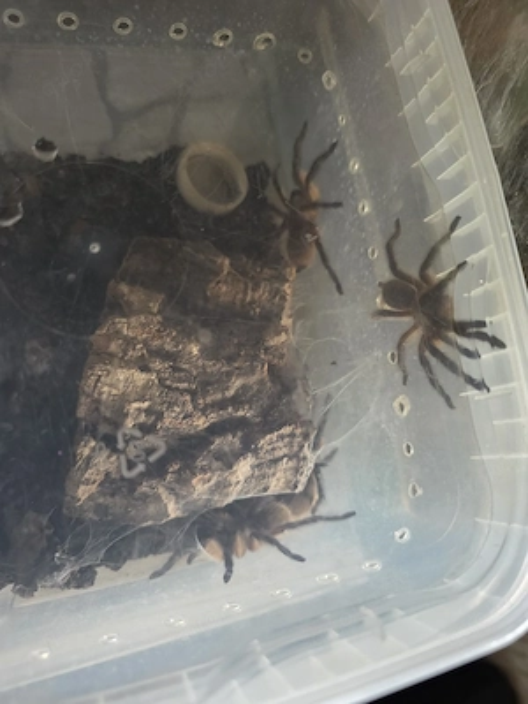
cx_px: 264
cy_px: 352
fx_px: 468
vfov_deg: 73.9
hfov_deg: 58.9
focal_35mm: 23
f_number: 1.7
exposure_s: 1/101
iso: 320
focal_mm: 6.3
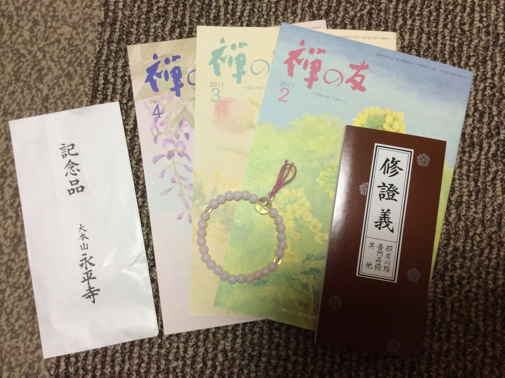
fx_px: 466
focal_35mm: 32
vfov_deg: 44.1
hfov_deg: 56.9
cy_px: 189
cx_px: 252
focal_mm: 3.3
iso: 100
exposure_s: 1/24
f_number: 2.4
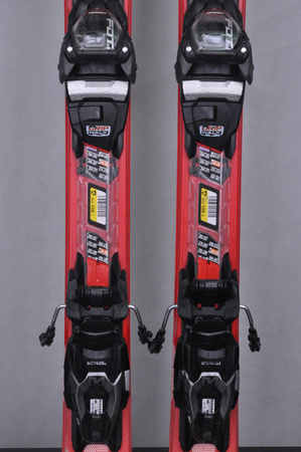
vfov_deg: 17.1
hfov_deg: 11.4
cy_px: 226
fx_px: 1508
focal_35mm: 120
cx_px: 150
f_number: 9.5
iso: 3200
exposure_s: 1/125
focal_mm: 80
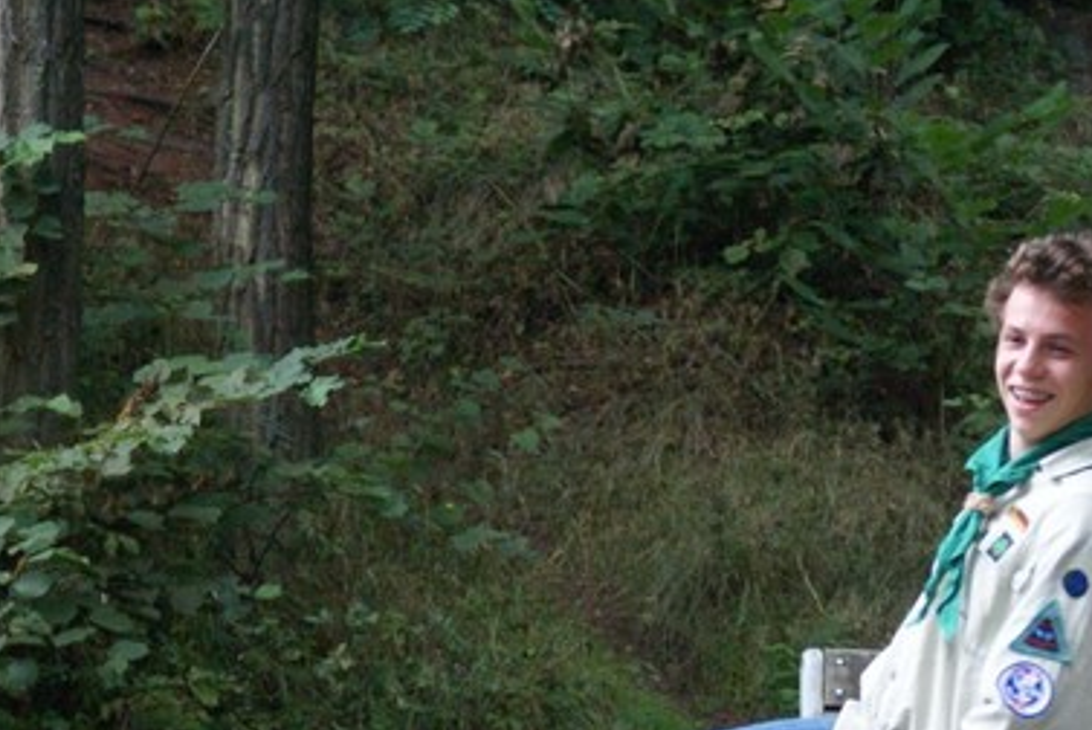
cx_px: 1057
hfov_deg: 9.2
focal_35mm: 223
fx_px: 6769
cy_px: 584
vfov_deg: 6.2
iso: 800
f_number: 5.6
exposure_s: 1/160
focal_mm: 70
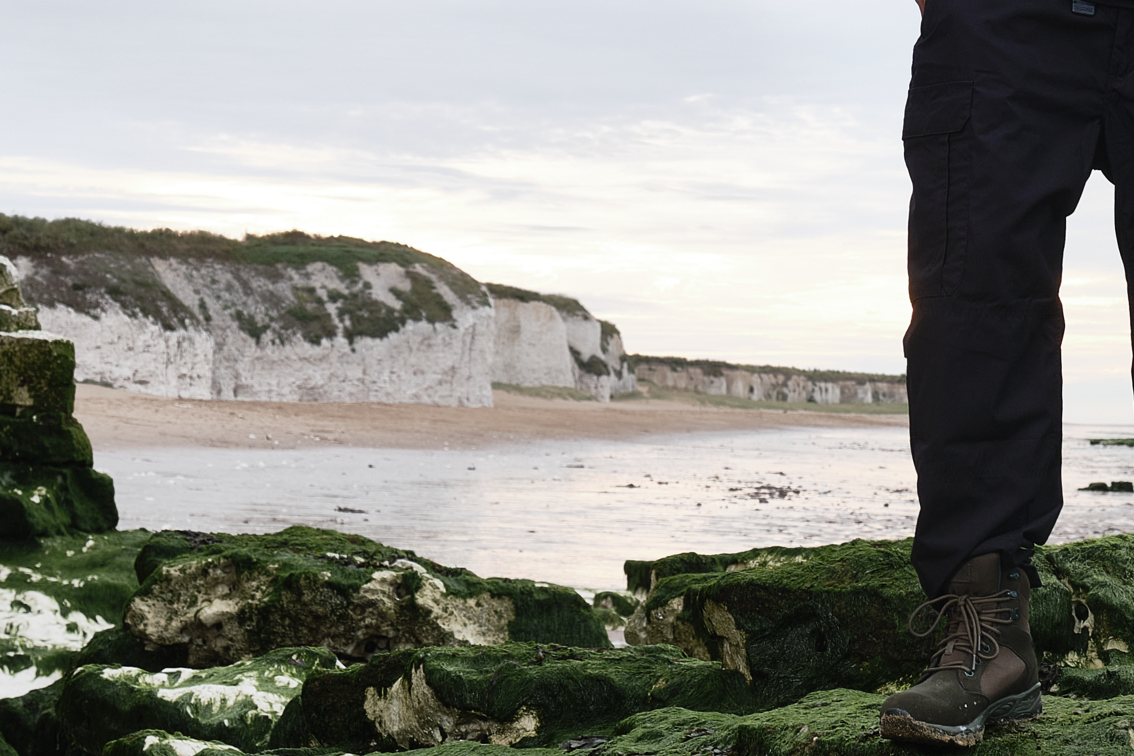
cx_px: 709
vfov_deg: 14.9
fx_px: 2866
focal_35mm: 91
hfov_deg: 22.3
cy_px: 146
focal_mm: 23.4
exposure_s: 1/125
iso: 250
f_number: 5.6
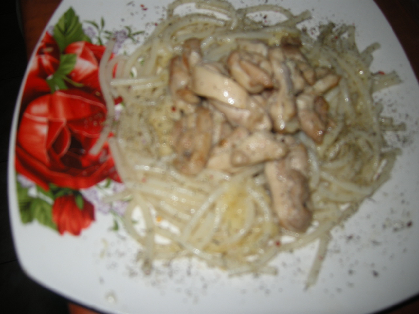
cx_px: 210
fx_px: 424
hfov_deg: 52.6
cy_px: 157
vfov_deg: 40.7
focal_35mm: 35
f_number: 2.7
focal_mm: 7.5
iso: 64
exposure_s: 1/60
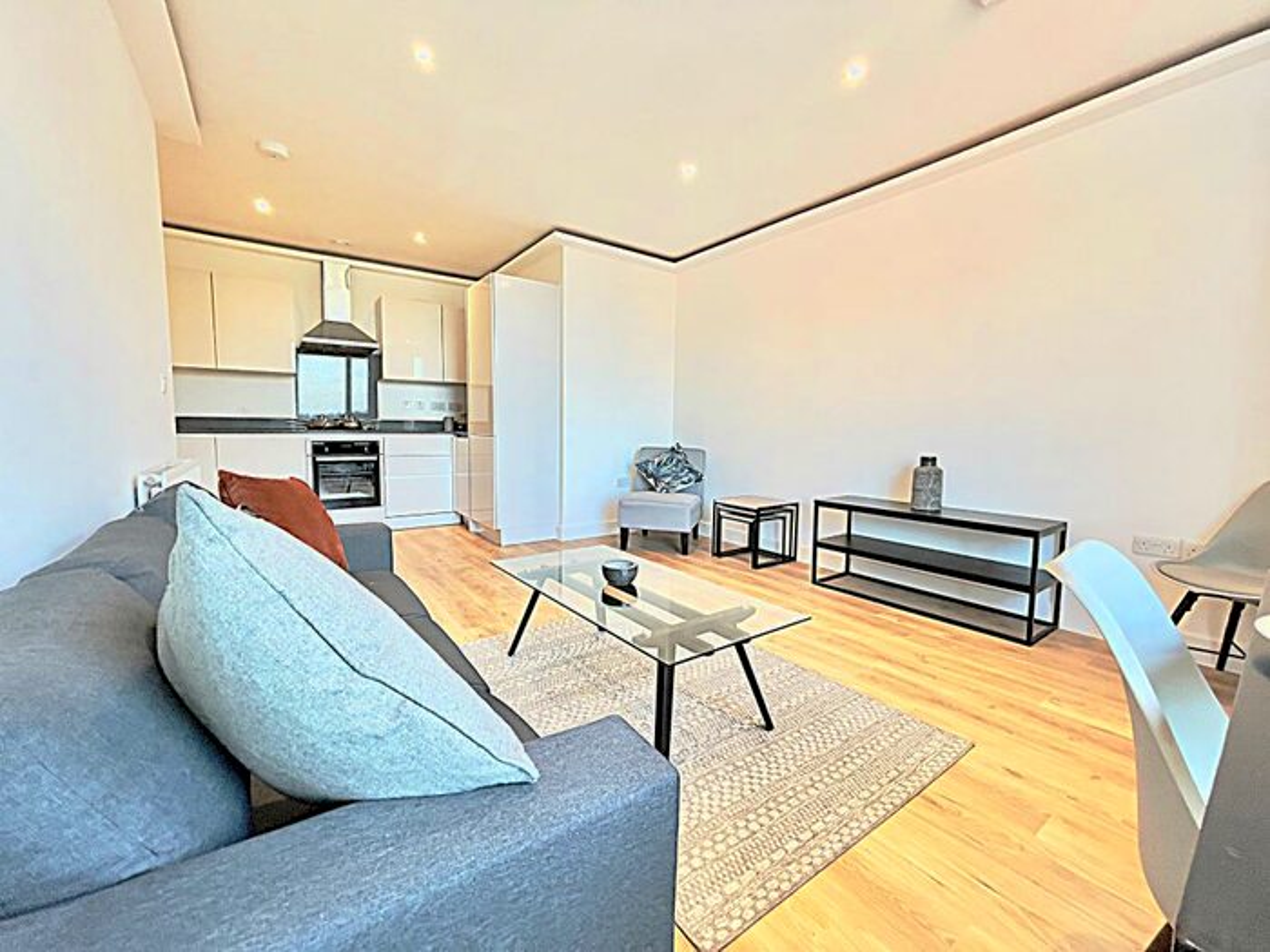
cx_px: 635
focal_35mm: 13
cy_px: 476
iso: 320
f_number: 2.4
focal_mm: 1.54
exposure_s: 1/121
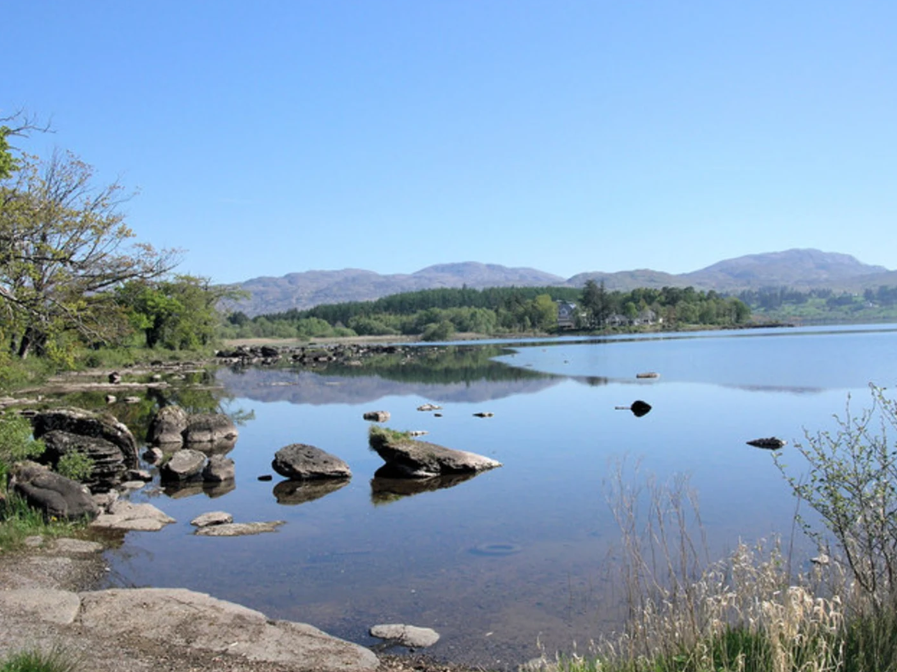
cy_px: 341
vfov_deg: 38.7
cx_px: 459
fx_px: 959
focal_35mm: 37
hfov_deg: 50.1
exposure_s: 1/708
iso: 71
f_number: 3.7
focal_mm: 6
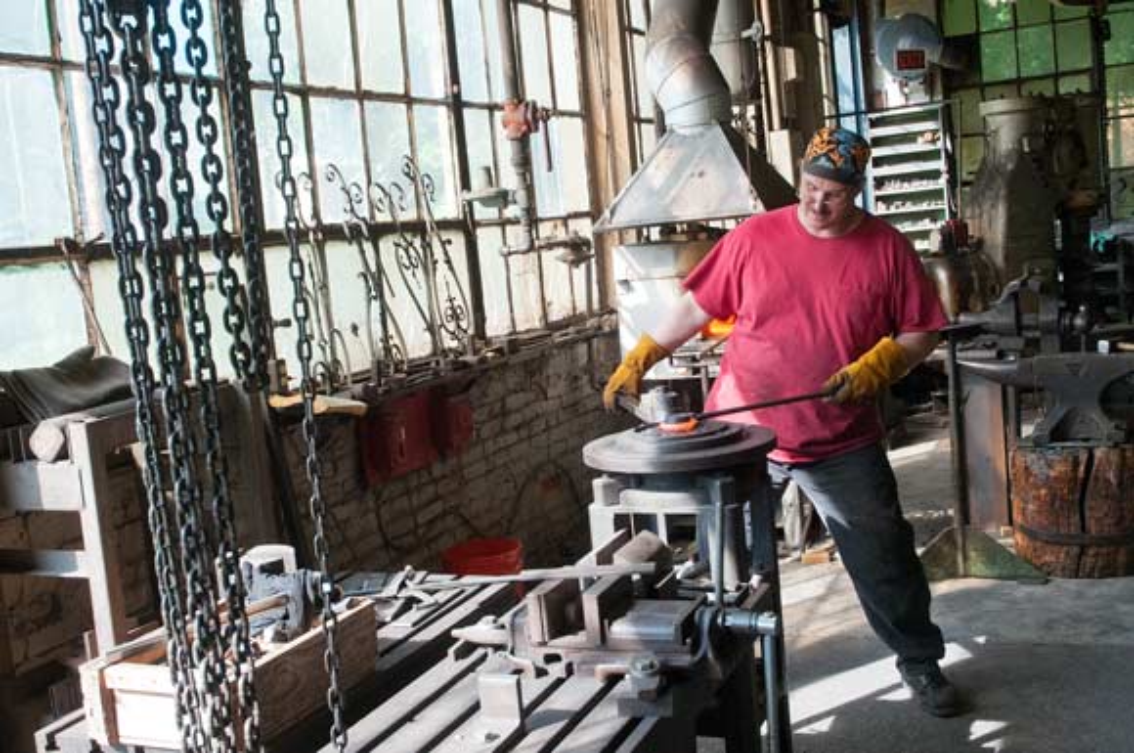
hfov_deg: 51.3
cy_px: 376
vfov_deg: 35.4
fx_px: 1180
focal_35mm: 38
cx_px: 567
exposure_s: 1/250
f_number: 8
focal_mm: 25
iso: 1100
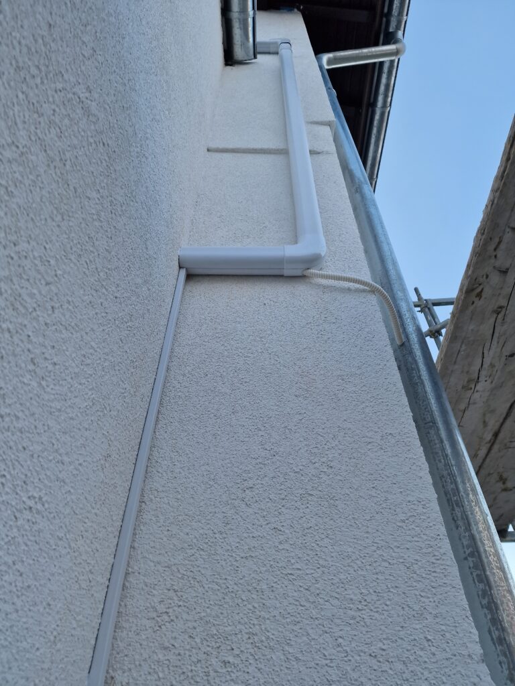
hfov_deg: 58.9
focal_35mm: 23
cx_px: 258
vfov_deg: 73.9
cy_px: 343
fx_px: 456
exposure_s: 1/180
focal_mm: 6.4
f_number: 1.8
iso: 50
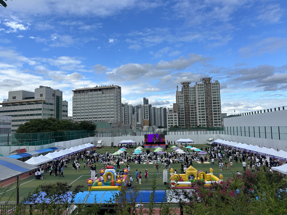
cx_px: 144
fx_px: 199
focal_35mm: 24
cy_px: 108
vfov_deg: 56.8
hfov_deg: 71.6
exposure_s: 1/3597
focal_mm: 6.86
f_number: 1.78
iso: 80
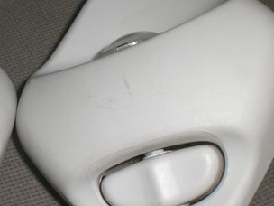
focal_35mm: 80
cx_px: -8
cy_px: 132
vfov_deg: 18.4
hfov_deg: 23.3
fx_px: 633
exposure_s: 1/60
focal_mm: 6.3
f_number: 4.4
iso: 50
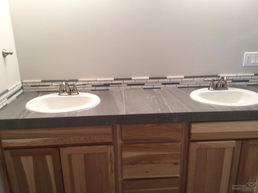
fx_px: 231
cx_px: 129
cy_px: 96
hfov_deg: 58.4
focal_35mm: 31
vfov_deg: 45.4
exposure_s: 1/30
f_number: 2.4
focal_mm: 3.3
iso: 64
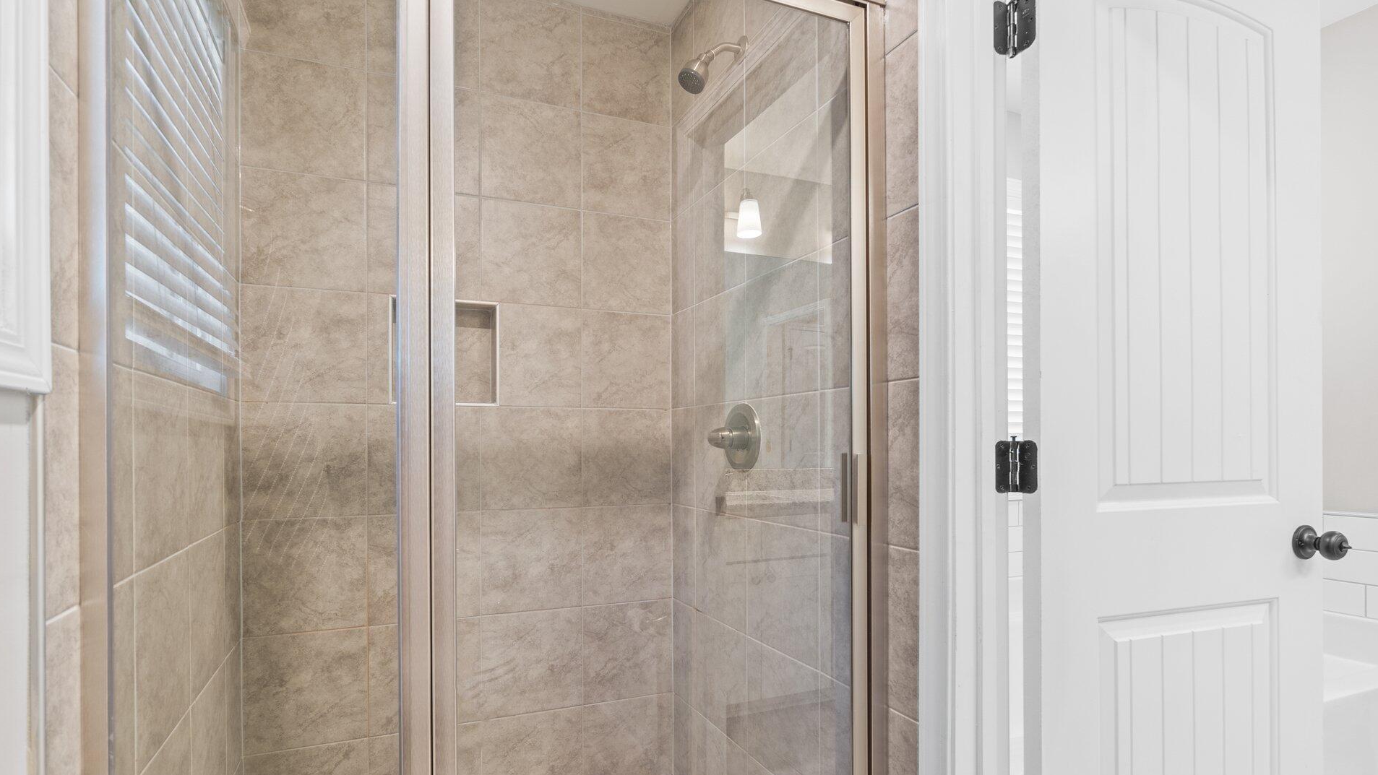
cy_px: 446
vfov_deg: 60.7
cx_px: 651
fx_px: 658
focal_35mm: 18
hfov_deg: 92.6
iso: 400
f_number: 8
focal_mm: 16
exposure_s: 1/1.25
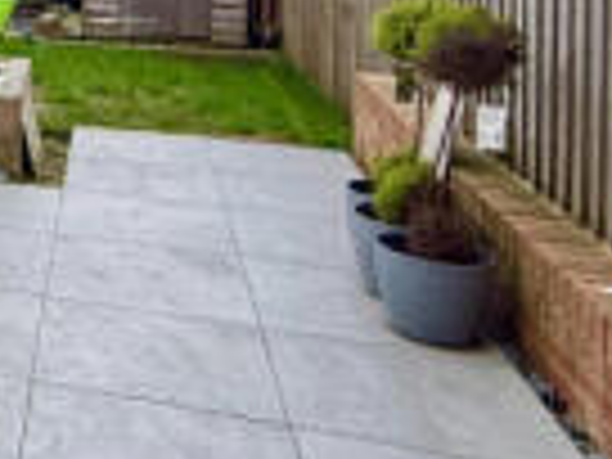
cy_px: -83
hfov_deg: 23.3
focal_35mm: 60
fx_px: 1061
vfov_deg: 22.6
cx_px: -385
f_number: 2.2
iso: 64
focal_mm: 2.22
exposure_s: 1/416
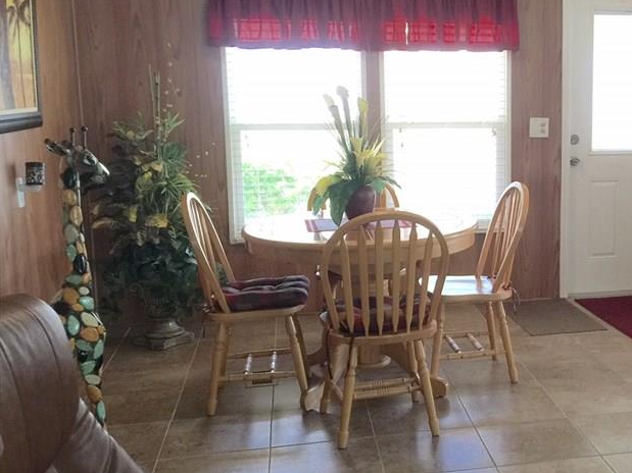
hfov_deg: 38.0
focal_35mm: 48
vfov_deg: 30.3
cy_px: 240
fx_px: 876
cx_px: 521
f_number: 2.2
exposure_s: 1/30
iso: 50
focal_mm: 4.15
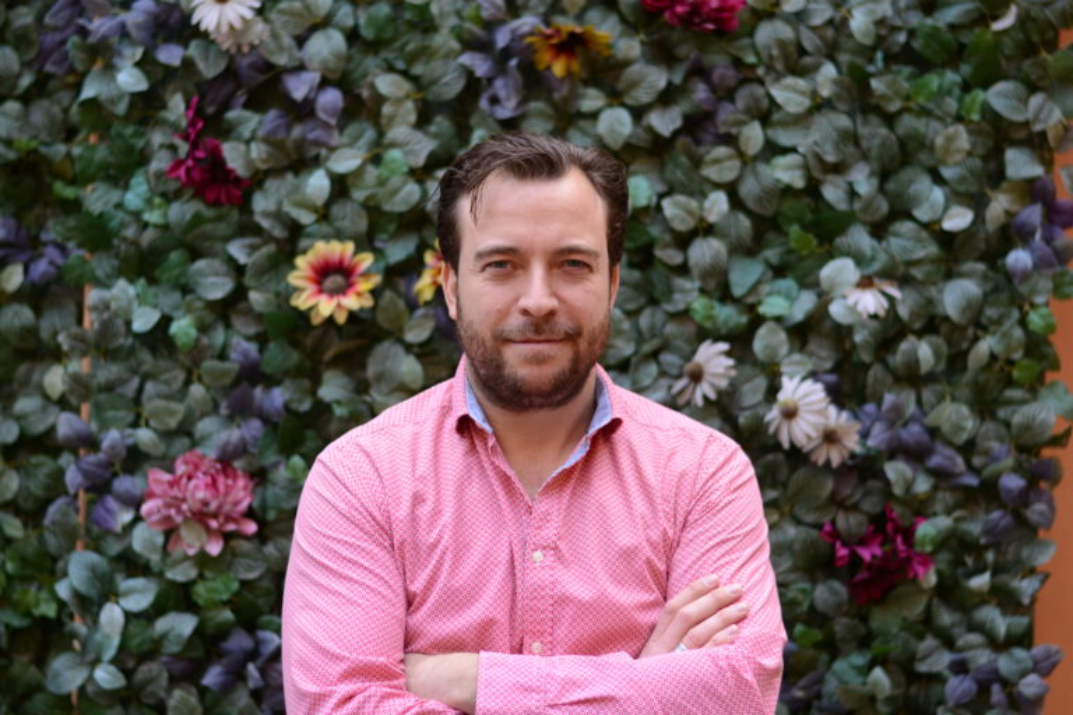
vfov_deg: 18.2
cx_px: 536
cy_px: 358
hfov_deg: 27.0
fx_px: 2235
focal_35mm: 75
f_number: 1.8
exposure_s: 1/800
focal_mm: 50
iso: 400
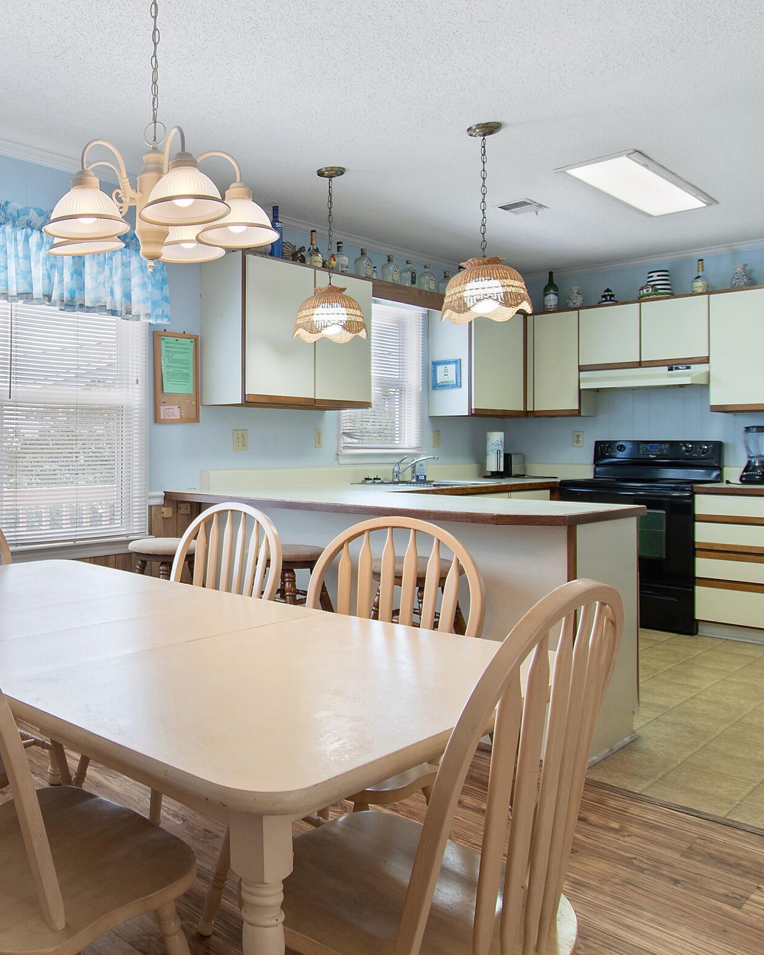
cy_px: 443
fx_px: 763
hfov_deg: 49.1
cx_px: 122
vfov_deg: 64.0
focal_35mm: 27
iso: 100
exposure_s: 1/13
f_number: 4.5
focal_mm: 10
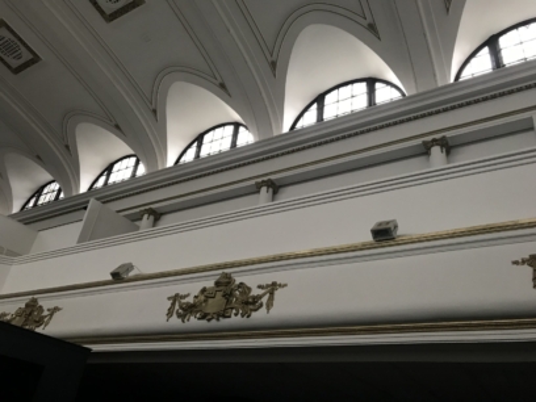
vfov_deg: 49.7
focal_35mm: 28
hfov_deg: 63.4
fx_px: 434
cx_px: 268
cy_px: 201
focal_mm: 3.99
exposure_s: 1/17
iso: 80
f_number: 1.8
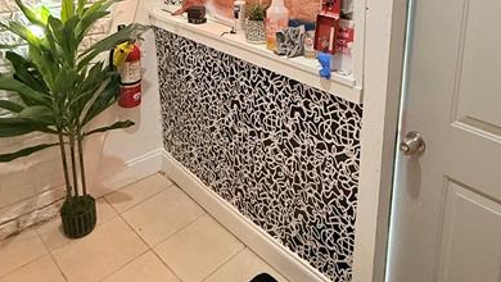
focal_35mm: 30
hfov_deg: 63.7
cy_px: 18
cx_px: 299
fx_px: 399
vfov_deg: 36.1
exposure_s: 1/61
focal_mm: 2.22
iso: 320
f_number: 2.2
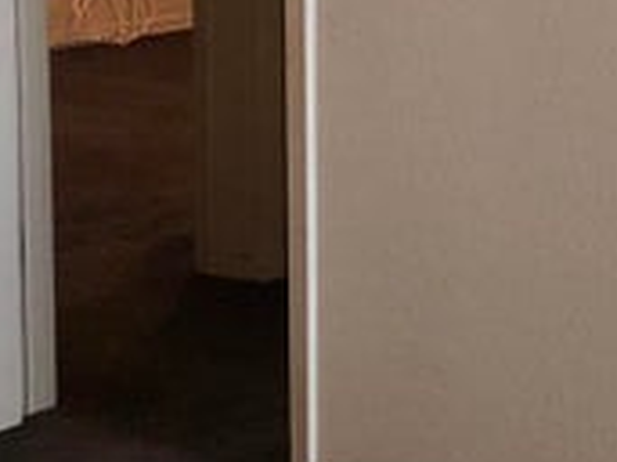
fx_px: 2494
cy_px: -69
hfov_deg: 13.3
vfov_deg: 10.4
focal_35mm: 140
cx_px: 947
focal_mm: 4
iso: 32
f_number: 1.8
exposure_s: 1/24
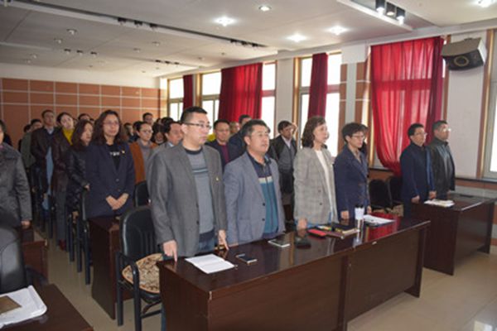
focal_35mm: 27
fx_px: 373
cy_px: 166
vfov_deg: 47.9
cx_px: 248
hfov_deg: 67.4
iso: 400
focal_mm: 18
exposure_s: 1/80
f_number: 3.5
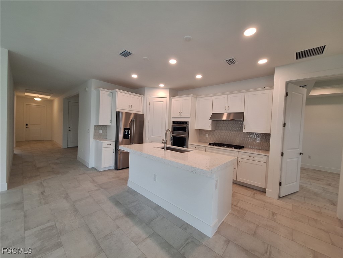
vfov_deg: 89.9
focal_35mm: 13
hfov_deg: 106.2
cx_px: 172
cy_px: 129
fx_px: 129
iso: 64
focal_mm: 1.74
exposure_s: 1/40
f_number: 2.2
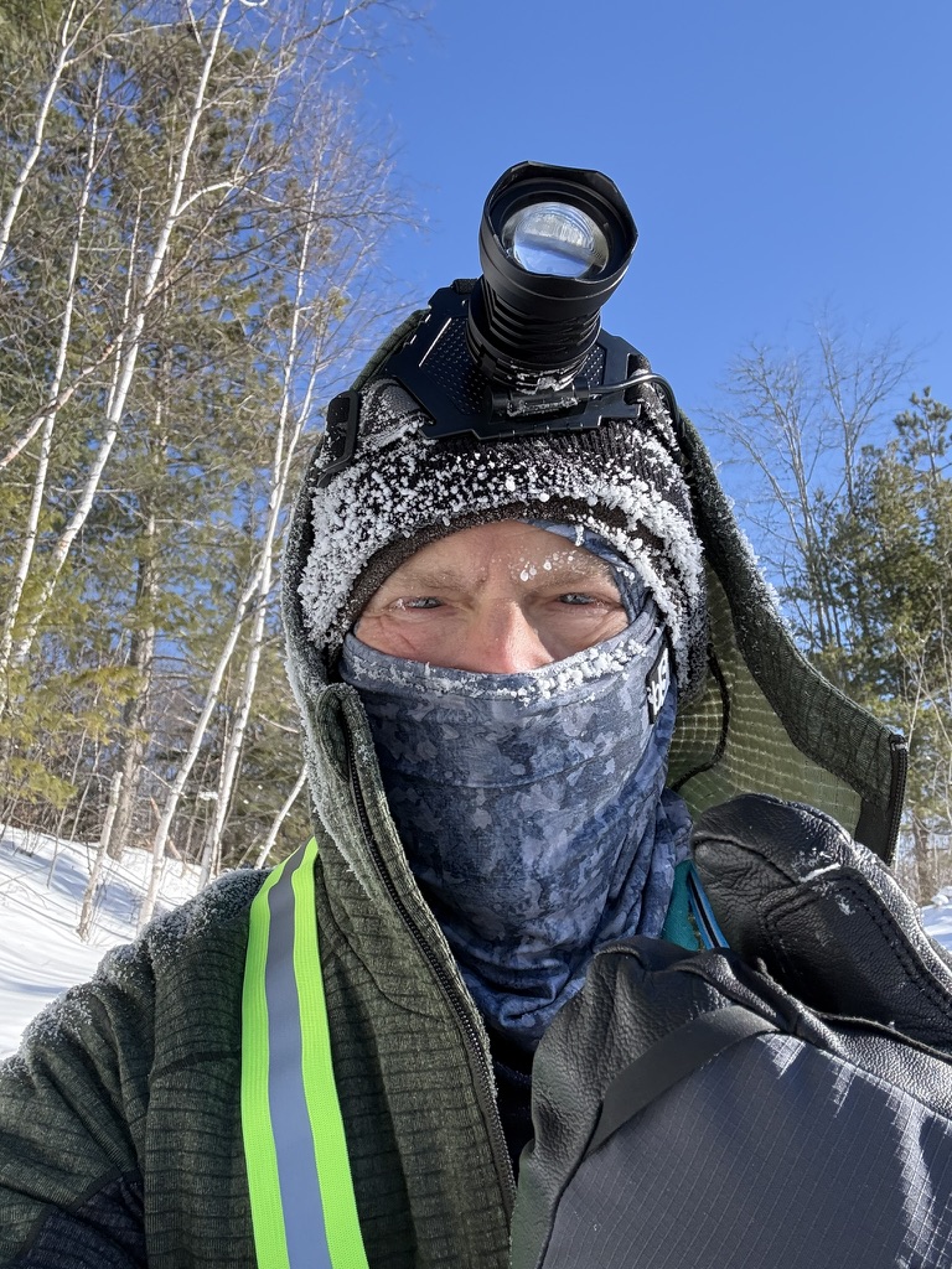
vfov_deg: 60.0
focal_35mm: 30
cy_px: 634
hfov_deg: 46.8
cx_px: 476
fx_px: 1100
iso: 40
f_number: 1.9
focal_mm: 2.69
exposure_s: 1/607
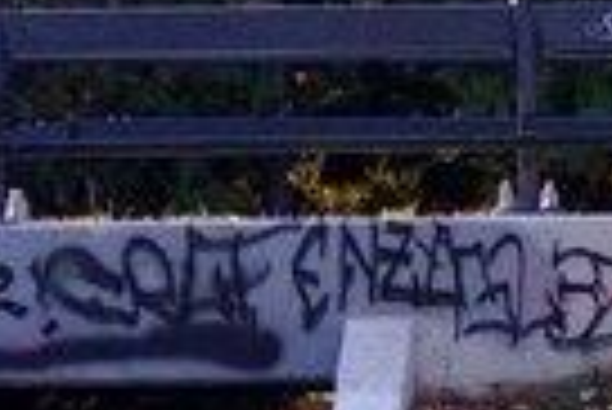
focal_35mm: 606
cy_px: 200
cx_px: -598
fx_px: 10307
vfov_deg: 2.3
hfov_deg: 3.4
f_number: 8
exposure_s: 1/125
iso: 400
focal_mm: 55
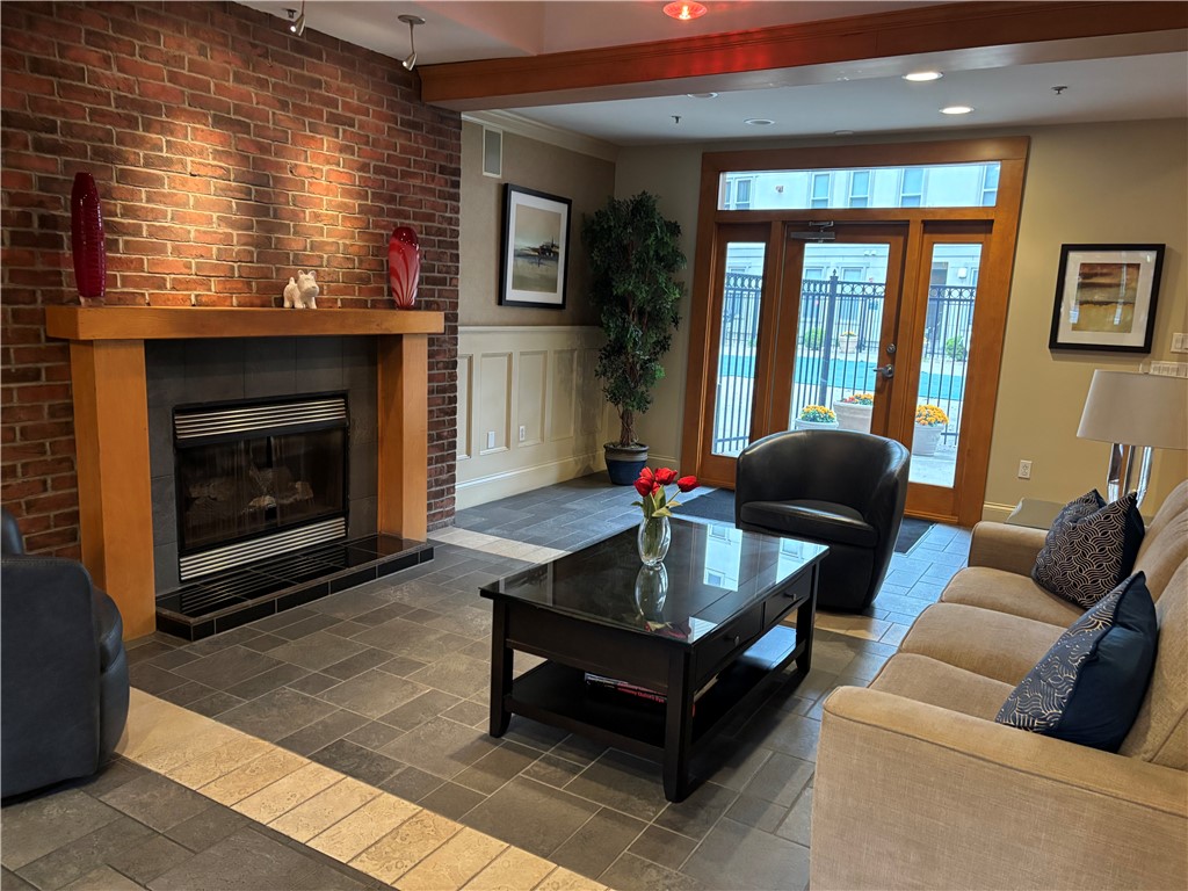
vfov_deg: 53.1
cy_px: 446
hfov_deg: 67.3
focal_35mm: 26
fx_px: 892
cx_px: 594
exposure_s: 1/60
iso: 500
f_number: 1.6
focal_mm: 5.96
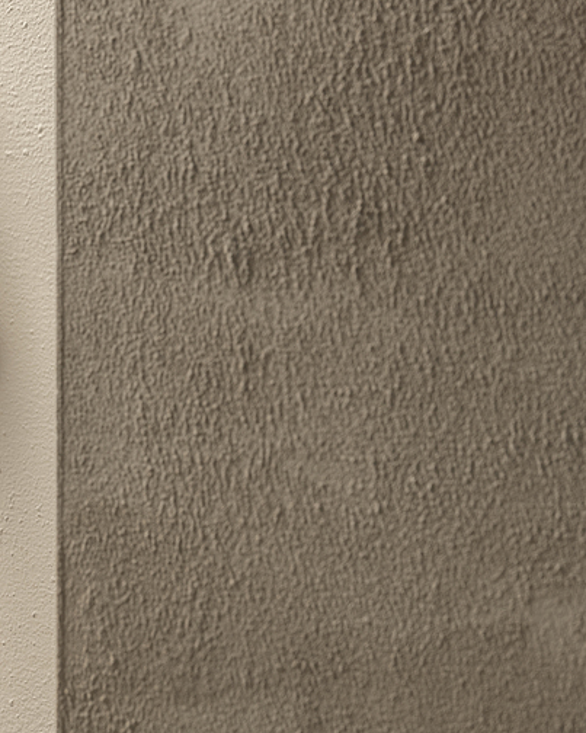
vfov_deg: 9.2
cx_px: -12
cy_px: 348
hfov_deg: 7.3
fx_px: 4554
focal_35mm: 210
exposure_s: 1/160
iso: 64
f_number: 13
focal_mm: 130
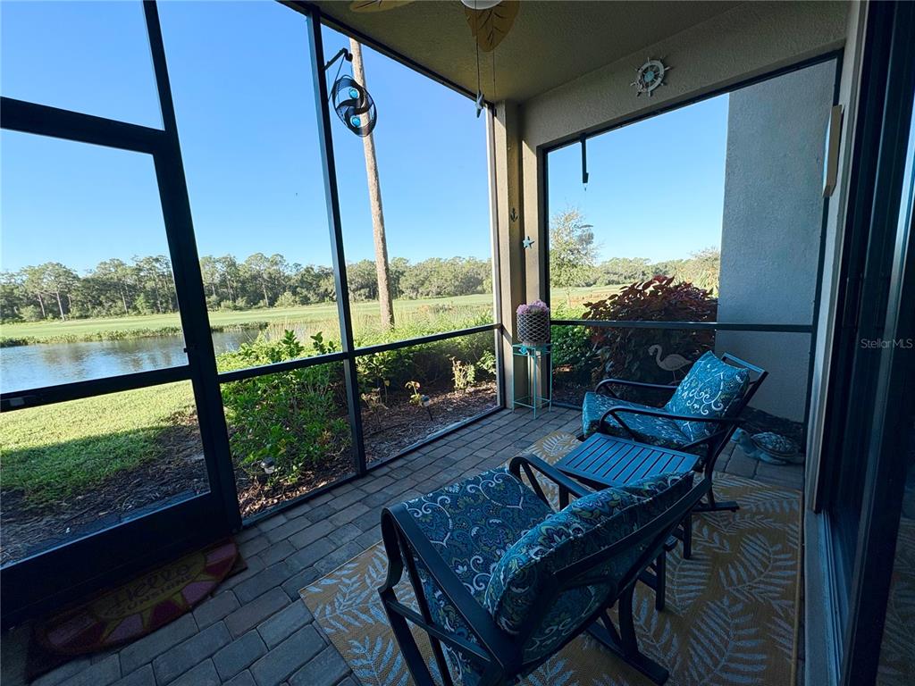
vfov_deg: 85.7
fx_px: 370
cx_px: 458
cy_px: 343
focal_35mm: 14
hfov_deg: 102.1
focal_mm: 2.22
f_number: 2.2
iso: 50
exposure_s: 1/403
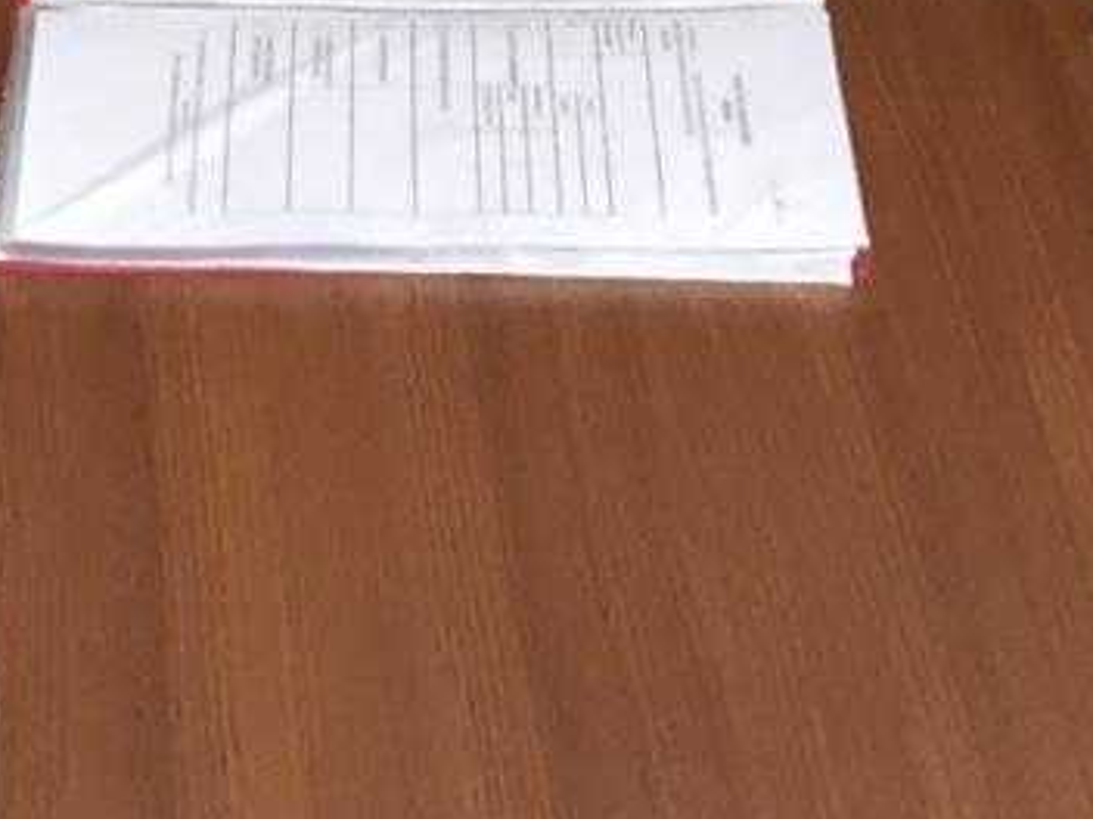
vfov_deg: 6.4
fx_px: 6662
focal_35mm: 211
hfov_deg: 9.4
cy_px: -1681
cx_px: 329
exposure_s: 1/33
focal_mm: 4.15
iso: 100
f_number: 2.2
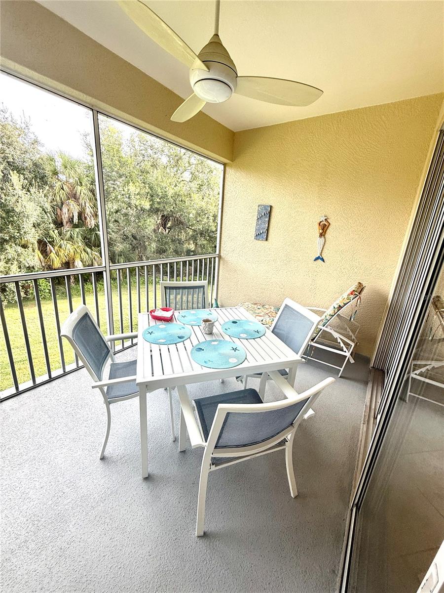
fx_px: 239
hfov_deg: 85.7
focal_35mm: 14
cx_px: 222
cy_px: 296
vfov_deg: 102.1
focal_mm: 2.22
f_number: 2.2
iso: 50
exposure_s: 1/99
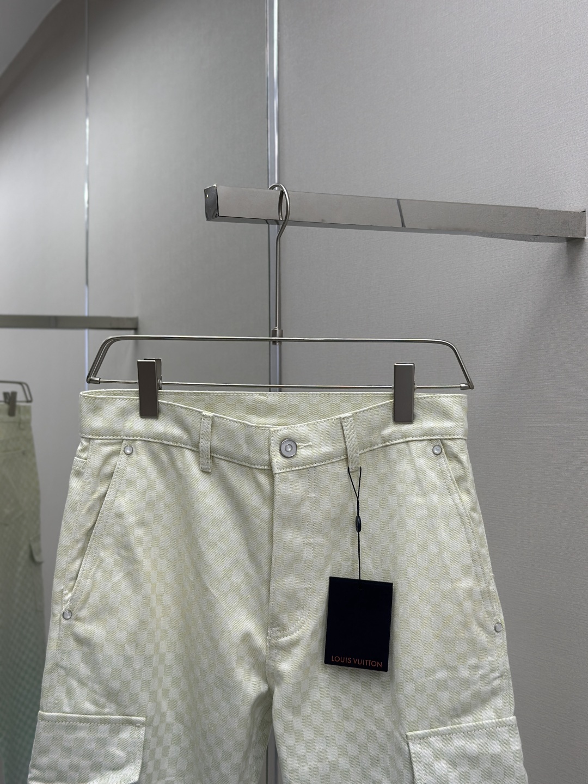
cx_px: 294
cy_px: 392
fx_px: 1087
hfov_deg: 30.3
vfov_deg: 39.7
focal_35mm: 48
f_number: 1.78
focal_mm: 6.86
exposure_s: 1/360
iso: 80
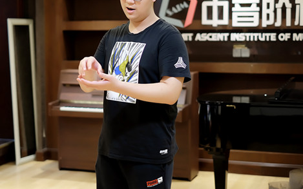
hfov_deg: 29.8
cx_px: 137
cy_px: 66
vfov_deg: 18.8
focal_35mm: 69
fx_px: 570
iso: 400
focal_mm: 35
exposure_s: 1/75
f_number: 1.4
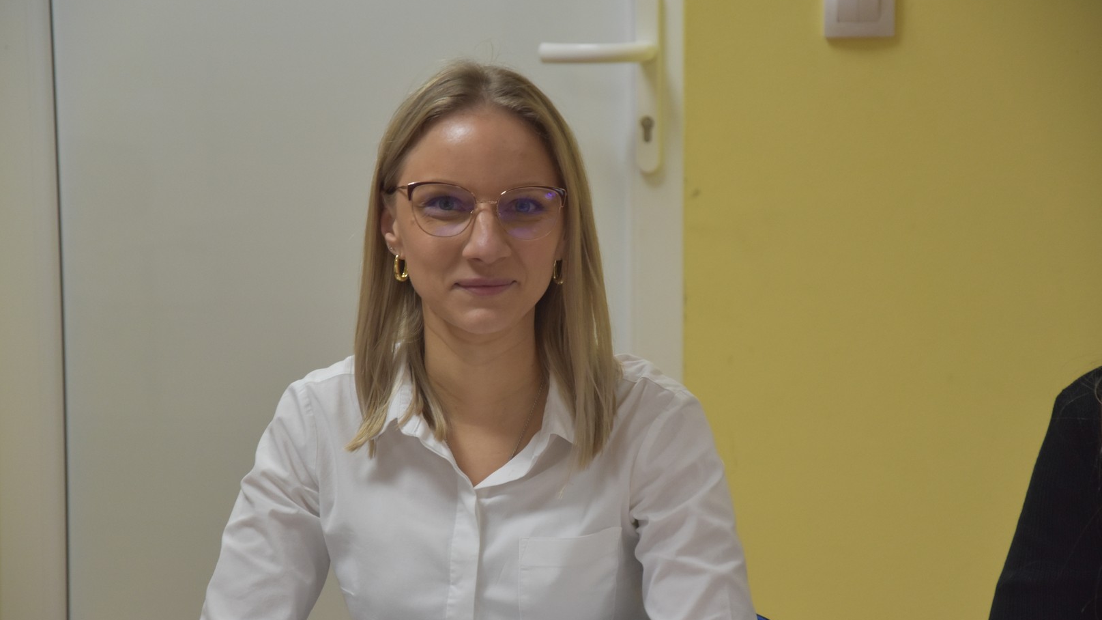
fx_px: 4237
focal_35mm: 145
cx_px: 552
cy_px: 348
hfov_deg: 14.8
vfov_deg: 8.4
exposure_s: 1/160
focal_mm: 92
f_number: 5.6
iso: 800
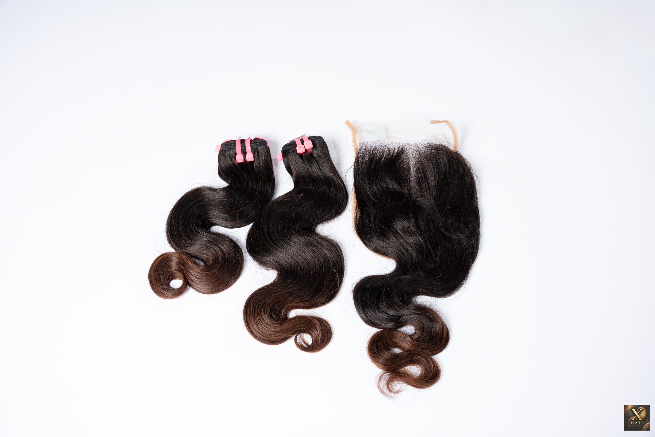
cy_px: 218
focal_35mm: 37
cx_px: 328
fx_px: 679
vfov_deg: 35.7
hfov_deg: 51.5
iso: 250
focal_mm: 37.3
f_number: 5.6
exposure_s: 1/160
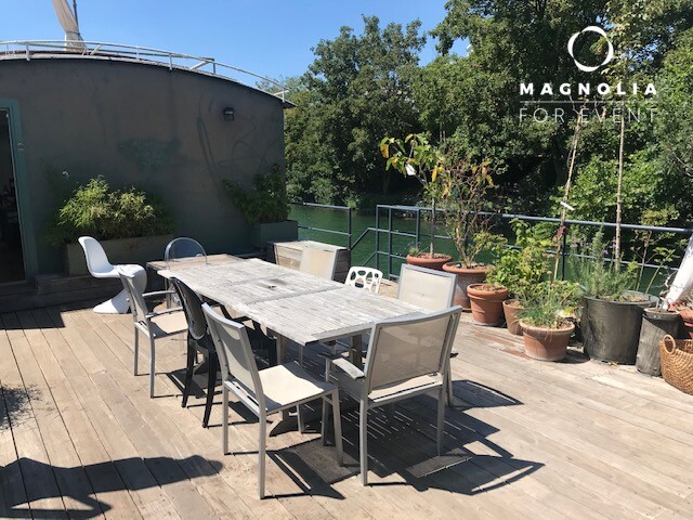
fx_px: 561
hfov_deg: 63.4
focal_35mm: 28
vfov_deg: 49.7
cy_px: 260
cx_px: 346
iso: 20
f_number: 1.8
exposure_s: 1/1916
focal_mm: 3.99
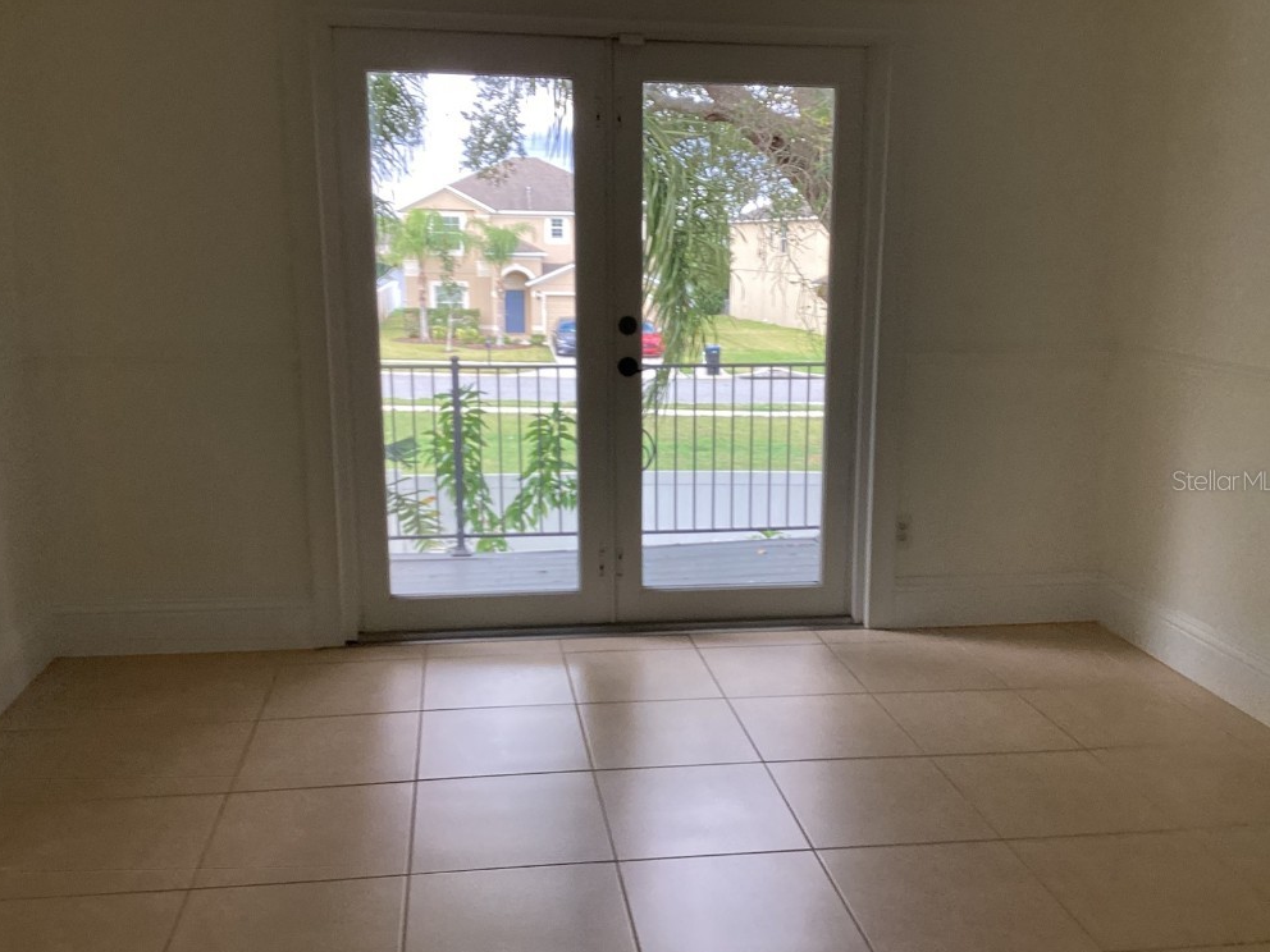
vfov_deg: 44.2
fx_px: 1174
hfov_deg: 56.8
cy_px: 480
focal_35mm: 32
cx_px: 638
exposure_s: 1/120
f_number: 2.4
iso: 64
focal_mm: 3.3
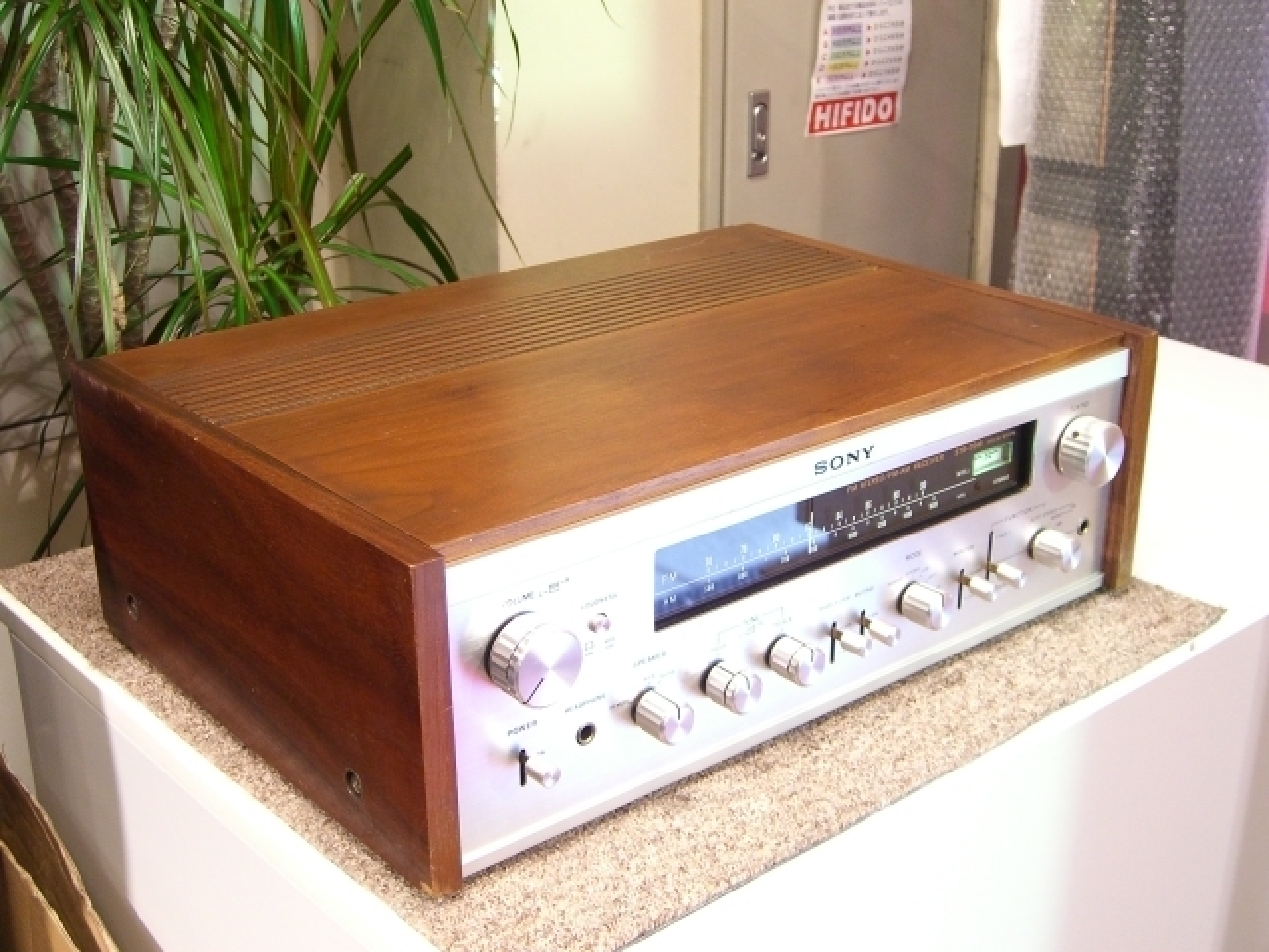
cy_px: 476
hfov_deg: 41.2
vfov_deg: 31.5
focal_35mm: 46
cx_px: 634
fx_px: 1686
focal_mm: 9.5
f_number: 3.1
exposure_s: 1/15
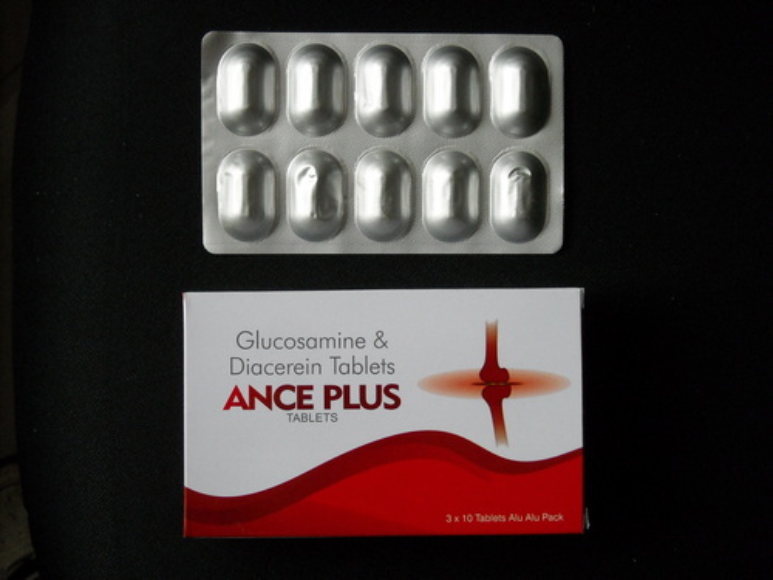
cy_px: 290
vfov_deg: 24.0
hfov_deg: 31.7
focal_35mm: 61
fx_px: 1362
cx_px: 386
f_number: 3.5
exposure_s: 1/250
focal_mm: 9.87
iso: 436
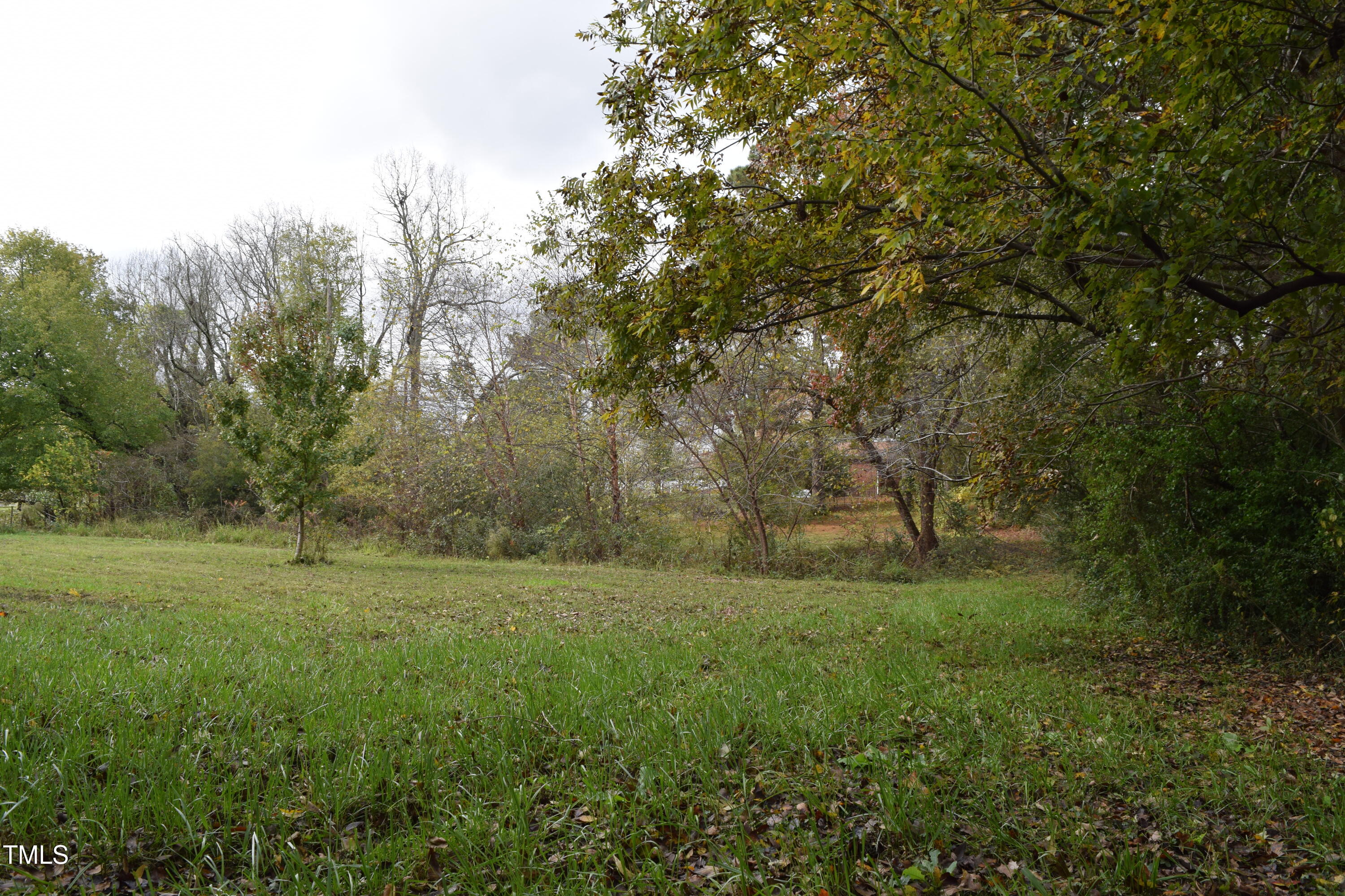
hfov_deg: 67.4
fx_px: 1009
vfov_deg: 47.9
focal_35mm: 27
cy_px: 448
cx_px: 672
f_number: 8
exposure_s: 1/250
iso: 320
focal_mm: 18
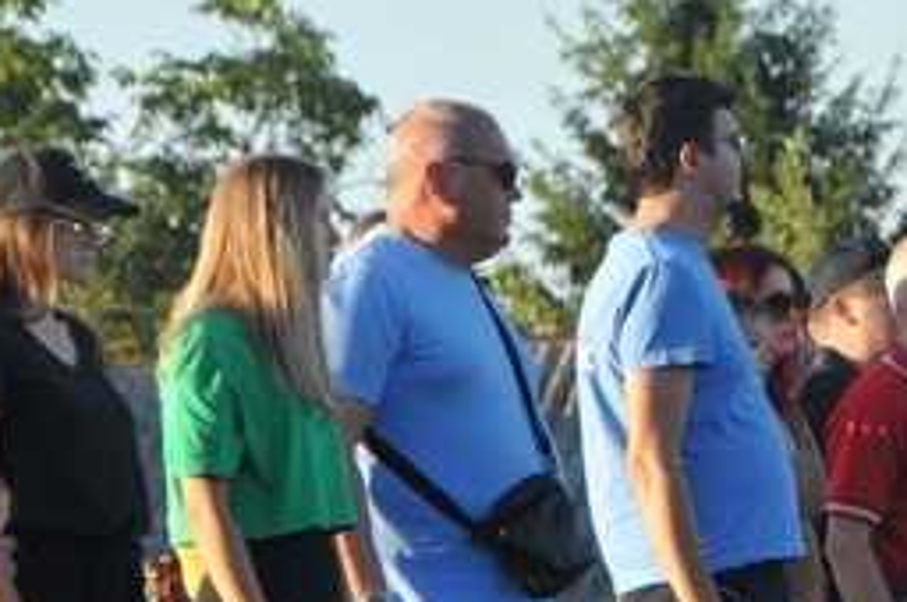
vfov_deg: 2.6
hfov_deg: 3.9
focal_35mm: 533
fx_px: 13411
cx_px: 911
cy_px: 485
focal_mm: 170
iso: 1600
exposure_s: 1/500
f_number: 11
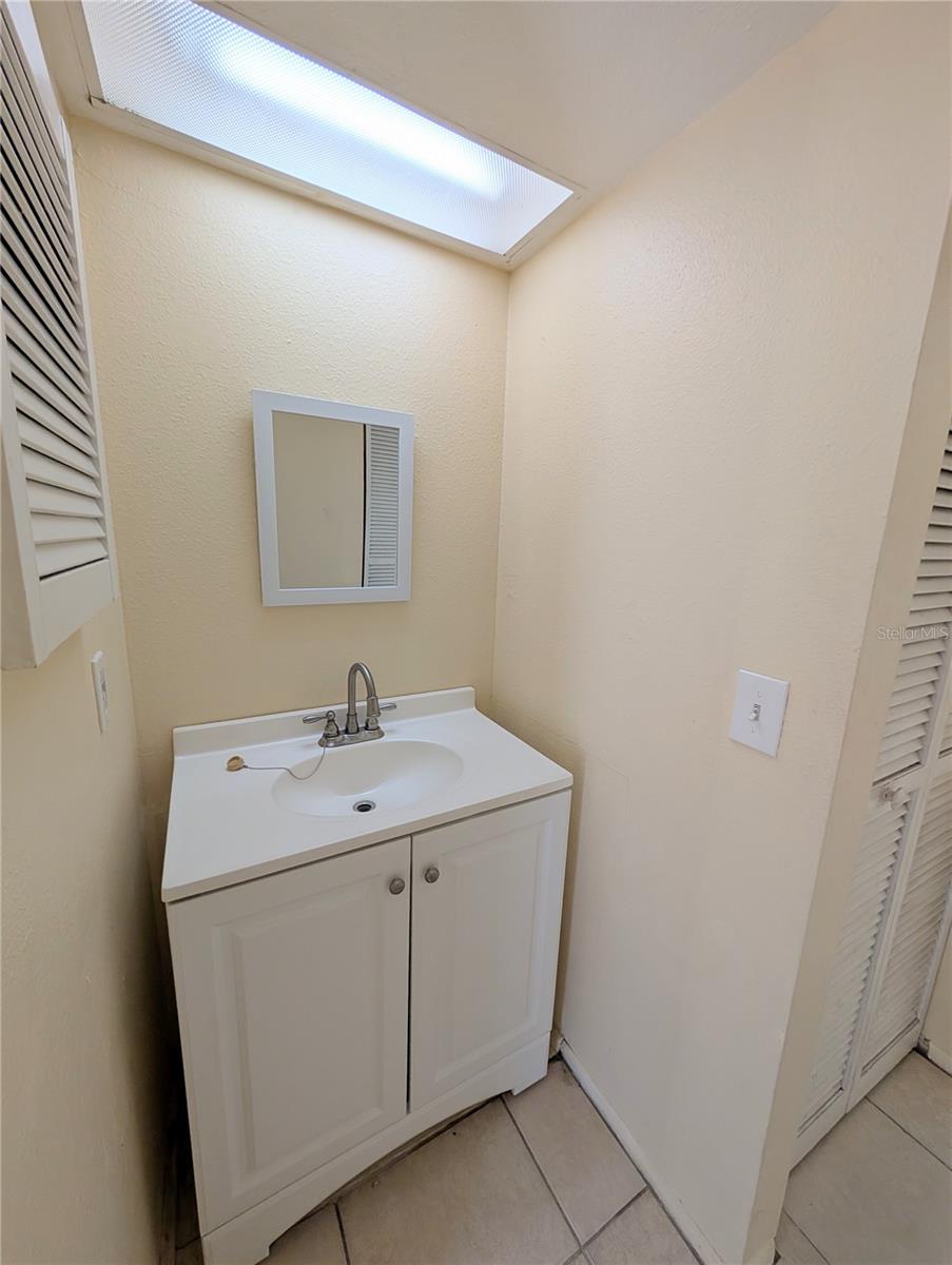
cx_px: 476
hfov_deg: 94.6
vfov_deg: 110.5
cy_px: 632
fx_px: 439
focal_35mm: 12
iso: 54
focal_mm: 2.02
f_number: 1.7
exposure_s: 1/120
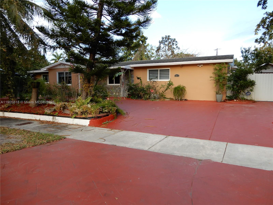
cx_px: 136
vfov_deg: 56.8
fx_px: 189
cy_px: 102
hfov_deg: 71.6
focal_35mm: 24
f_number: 3.4
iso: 80
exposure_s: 1/160
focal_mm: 4.3
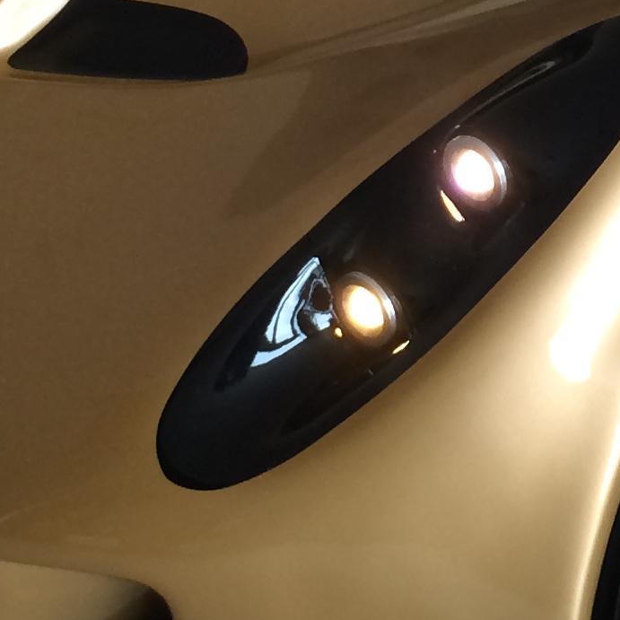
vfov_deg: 14.3
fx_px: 2452
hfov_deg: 14.0
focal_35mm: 121
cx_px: 754
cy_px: 77
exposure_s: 1/30
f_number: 2.2
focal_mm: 4.15
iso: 80
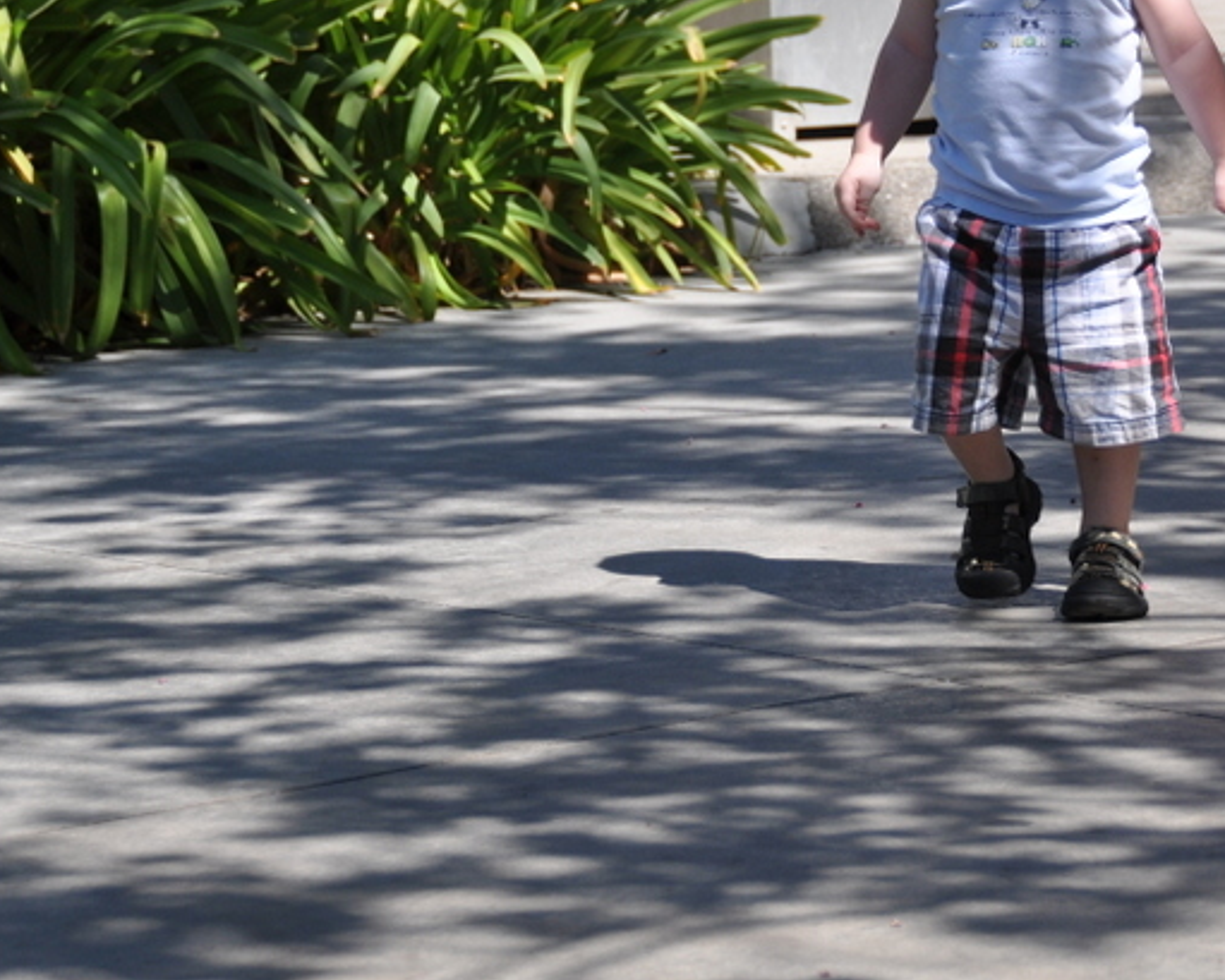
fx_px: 6128
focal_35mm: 169
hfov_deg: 11.4
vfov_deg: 9.1
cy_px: 208
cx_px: 750
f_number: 5.6
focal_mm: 60
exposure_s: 1/1250
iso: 250
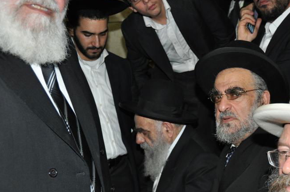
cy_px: 140
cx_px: 217
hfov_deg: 32.3
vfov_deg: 22.0
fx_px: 491
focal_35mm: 61
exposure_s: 1/60
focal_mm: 26
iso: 800
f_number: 4
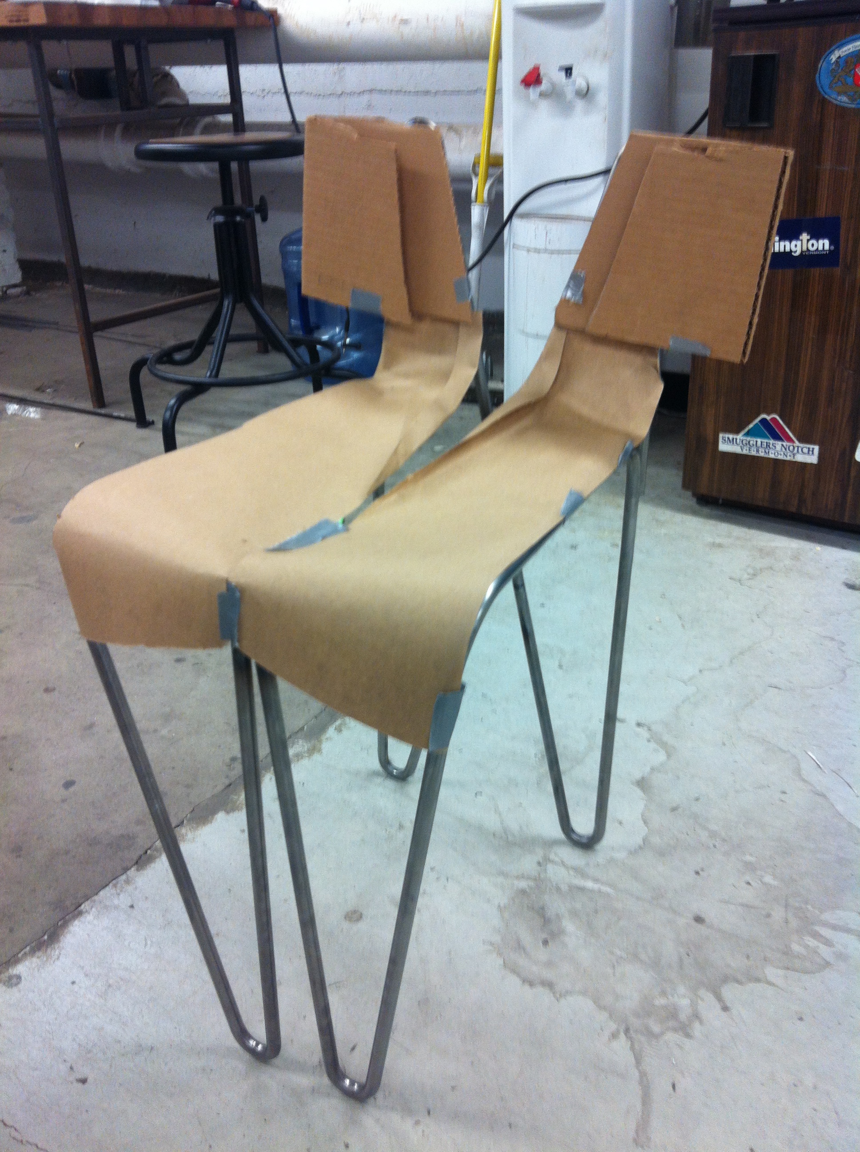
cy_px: 576
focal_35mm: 35
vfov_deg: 52.7
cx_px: 430
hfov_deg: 40.6
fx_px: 1162
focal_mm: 3.85
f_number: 2.8
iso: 80
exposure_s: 1/17
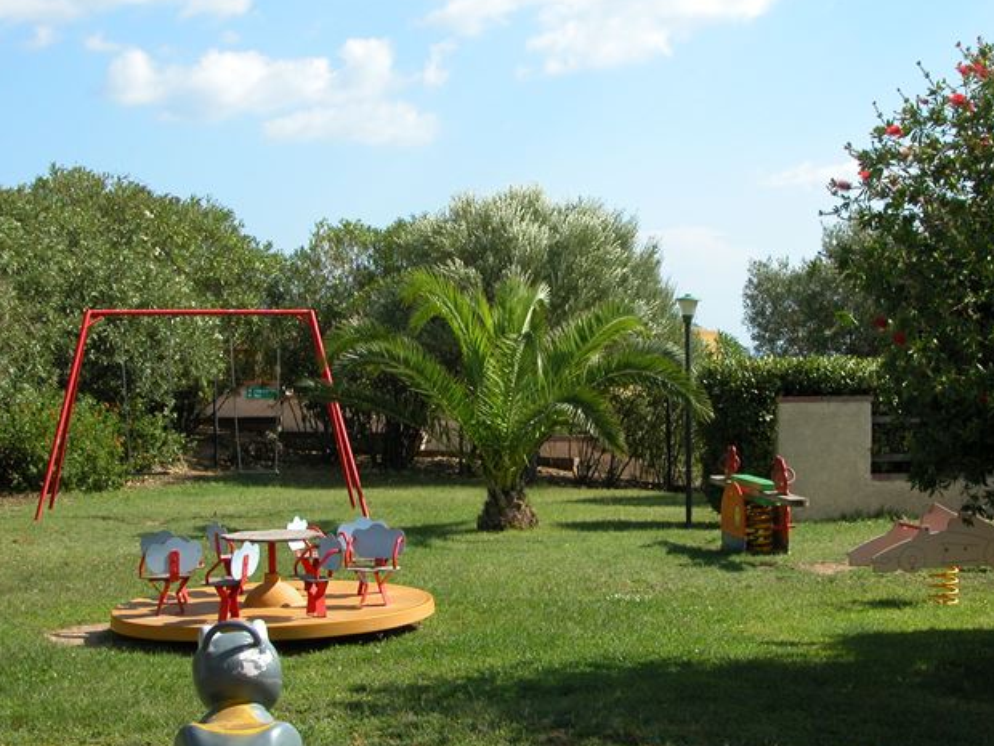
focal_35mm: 66
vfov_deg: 22.2
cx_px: 515
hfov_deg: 29.4
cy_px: 407
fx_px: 1895
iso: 100
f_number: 6
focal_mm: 12.7
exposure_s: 1/293
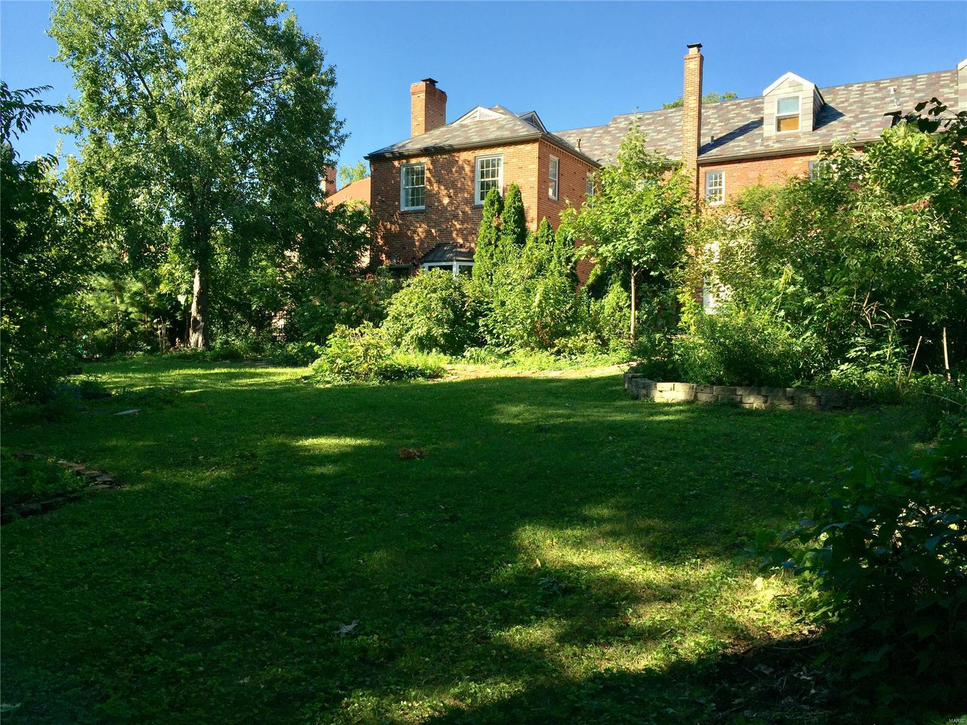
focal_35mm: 29
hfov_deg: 61.7
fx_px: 810
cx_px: 484
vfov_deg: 48.2
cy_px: 362
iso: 32
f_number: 2.2
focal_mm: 4.15
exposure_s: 1/1236
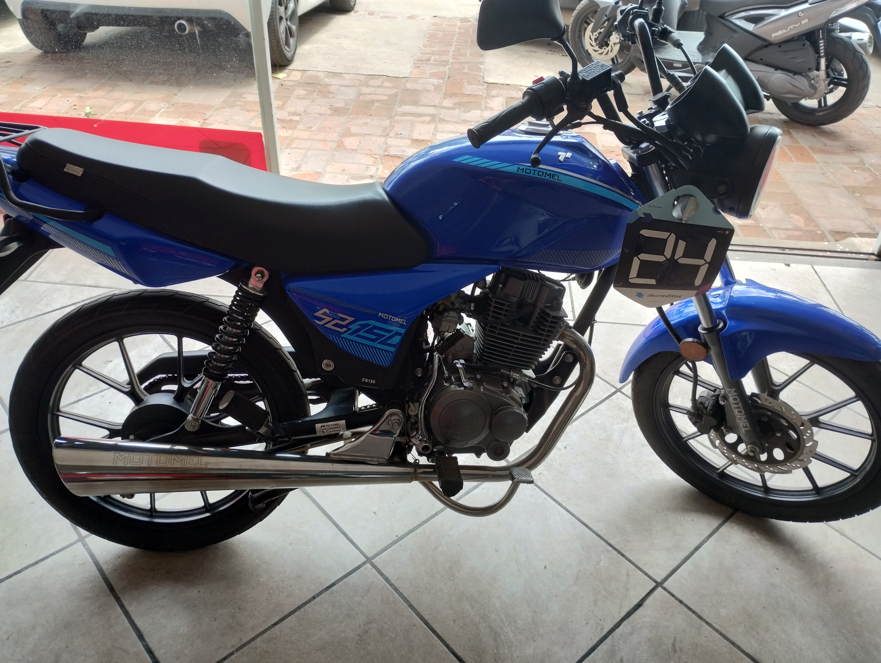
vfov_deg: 49.9
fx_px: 714
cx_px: 440
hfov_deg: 63.4
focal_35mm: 28
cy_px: 332
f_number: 1.8
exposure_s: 1/119
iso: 100
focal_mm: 4.27
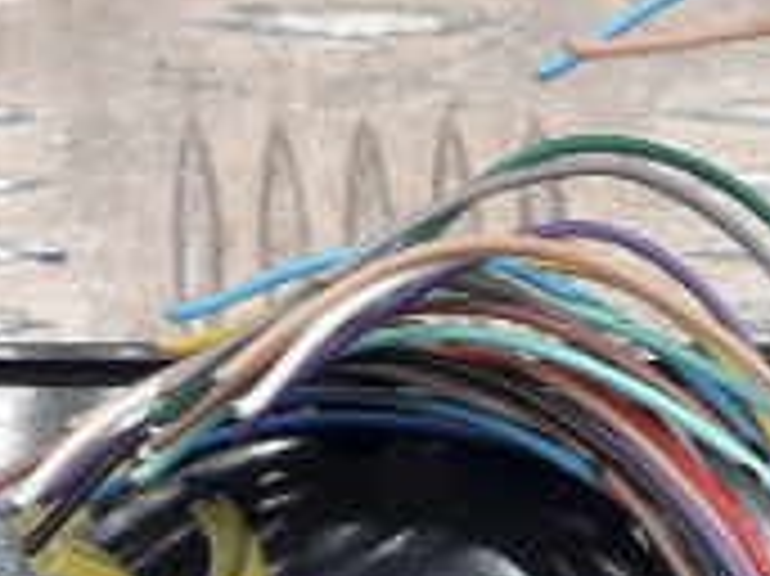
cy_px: 824
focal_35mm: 152
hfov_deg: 13.0
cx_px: 468
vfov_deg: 9.5
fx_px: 3379
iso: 40
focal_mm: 3.6
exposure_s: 1/116
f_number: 1.9
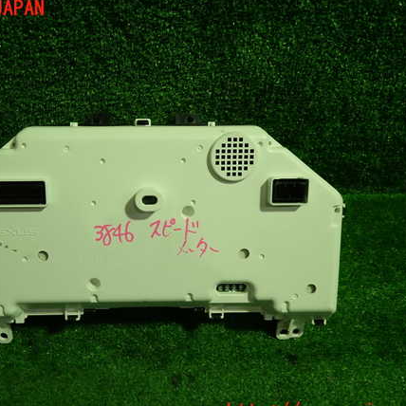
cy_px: 211
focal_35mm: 31
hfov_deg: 52.1
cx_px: 157
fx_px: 411
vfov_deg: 52.5
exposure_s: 1/60
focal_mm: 4.5
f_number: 2
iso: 125
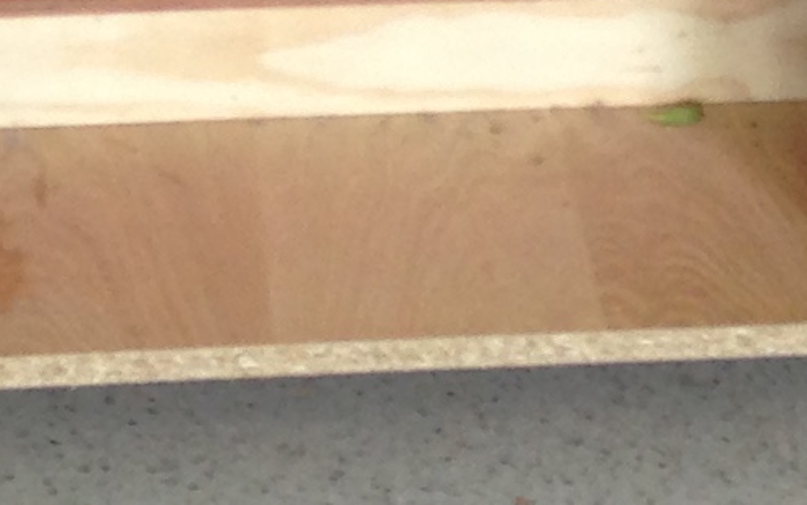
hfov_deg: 9.2
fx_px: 5037
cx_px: 365
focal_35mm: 229
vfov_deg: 5.2
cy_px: -1432
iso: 50
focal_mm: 4.12
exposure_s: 1/20
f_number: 2.4
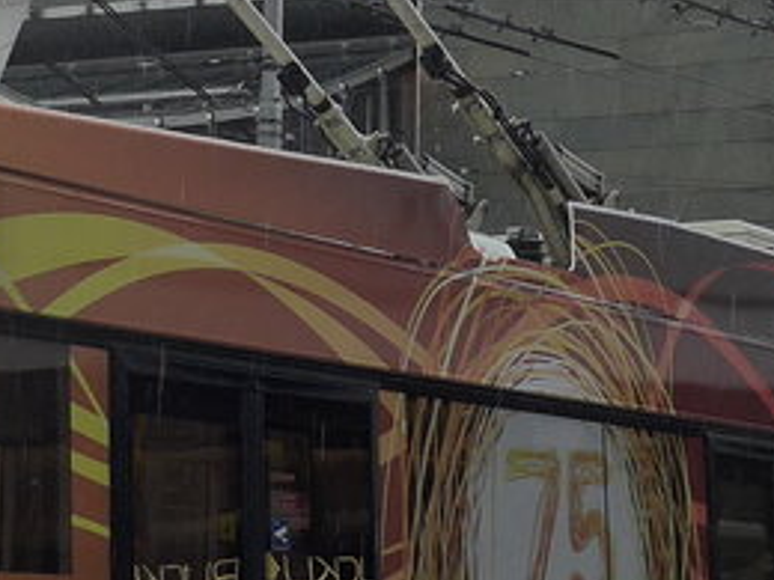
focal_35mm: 134
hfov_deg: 14.6
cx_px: 80
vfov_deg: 11.0
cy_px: 134
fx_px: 2996
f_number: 2.8
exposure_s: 1/200
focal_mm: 6
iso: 125
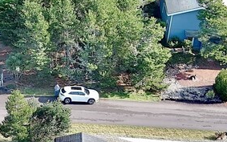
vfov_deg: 7.3
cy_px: 213
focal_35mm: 177
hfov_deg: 11.4
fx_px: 1095
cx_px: -107
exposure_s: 1/242
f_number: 2.8
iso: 100
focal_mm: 10.57
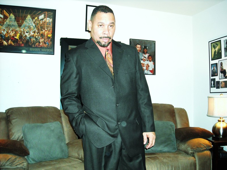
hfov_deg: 52.6
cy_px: 85
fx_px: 230
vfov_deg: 40.7
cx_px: 114
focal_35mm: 35
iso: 200
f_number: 2.8
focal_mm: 5.7
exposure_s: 1/60
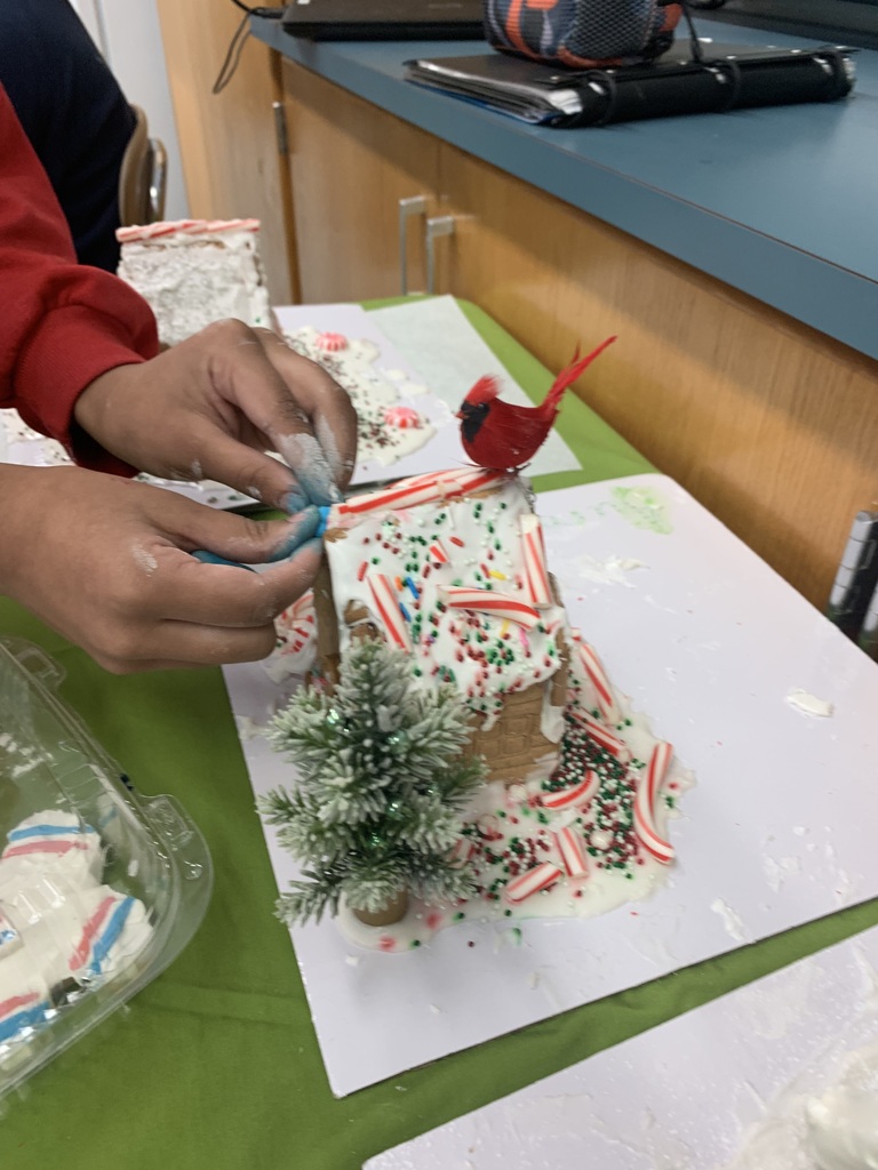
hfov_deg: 53.1
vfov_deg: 67.3
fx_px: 879
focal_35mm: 26
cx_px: 439
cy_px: 585
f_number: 1.8
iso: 64
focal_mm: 4.25
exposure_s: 1/60
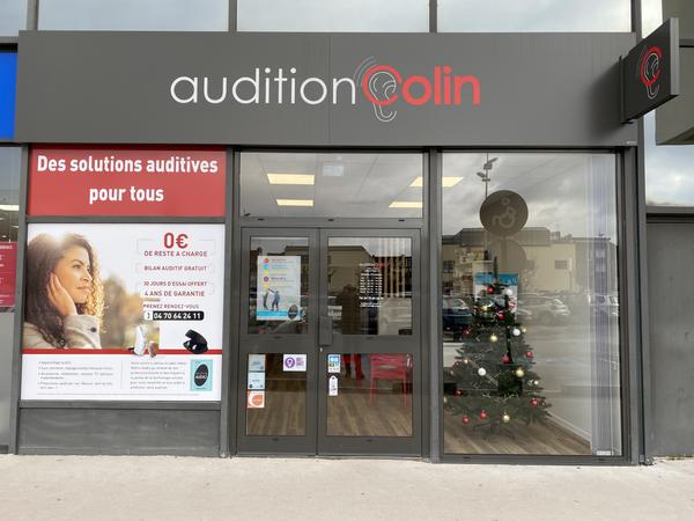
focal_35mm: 26
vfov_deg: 53.1
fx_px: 521
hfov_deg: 67.3
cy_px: 260
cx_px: 347
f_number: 1.8
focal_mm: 4.25
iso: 32
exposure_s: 1/441
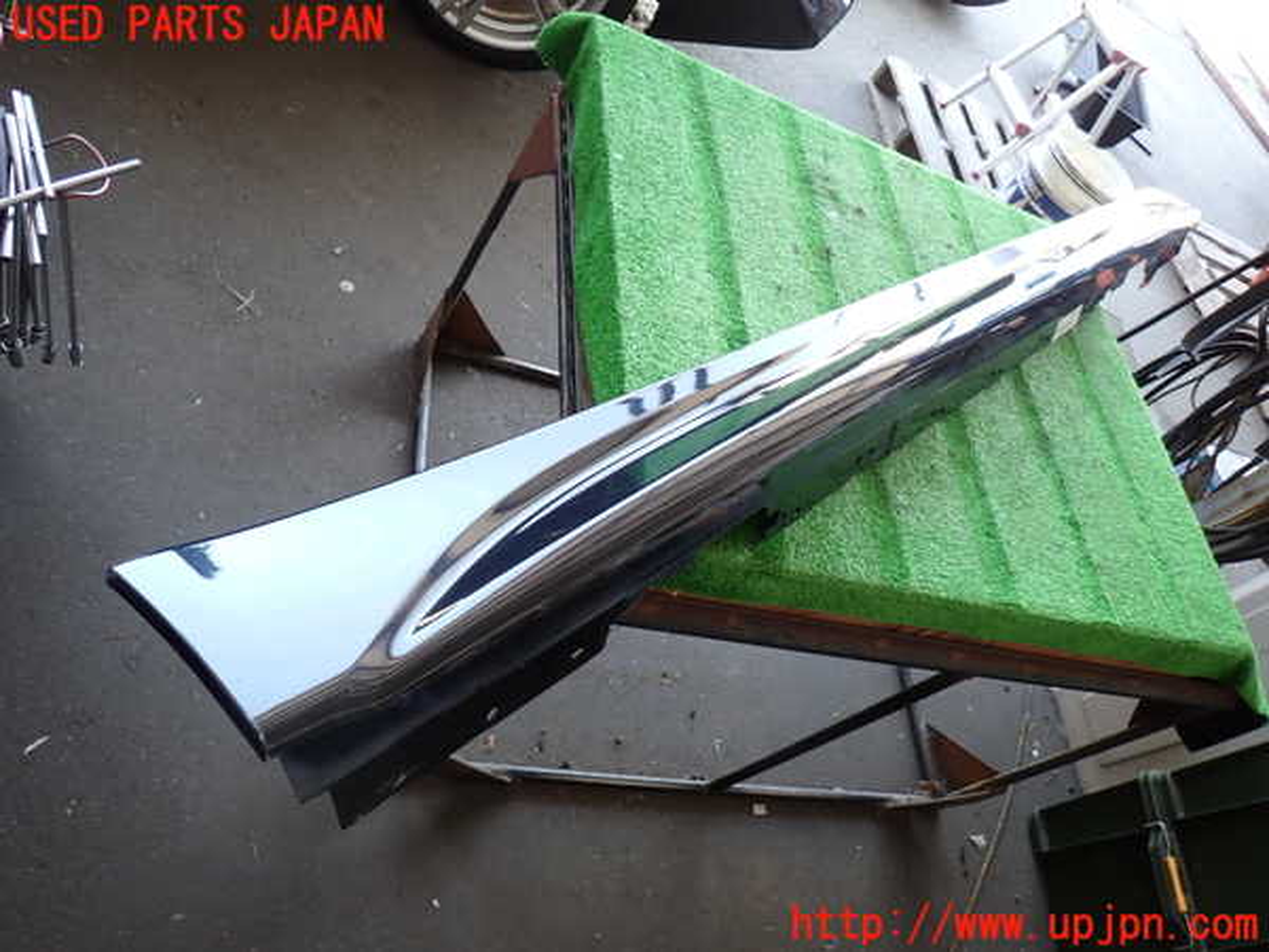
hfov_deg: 69.4
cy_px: 476
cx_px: 634
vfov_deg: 54.9
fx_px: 916
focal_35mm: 25
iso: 200
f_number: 2
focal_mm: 4.5
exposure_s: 1/60
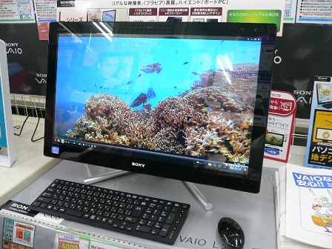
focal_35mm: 35
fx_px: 336
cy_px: 124
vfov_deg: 40.7
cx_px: 166
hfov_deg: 52.6
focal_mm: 5.8
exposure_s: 1/20
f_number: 2.8
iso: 100
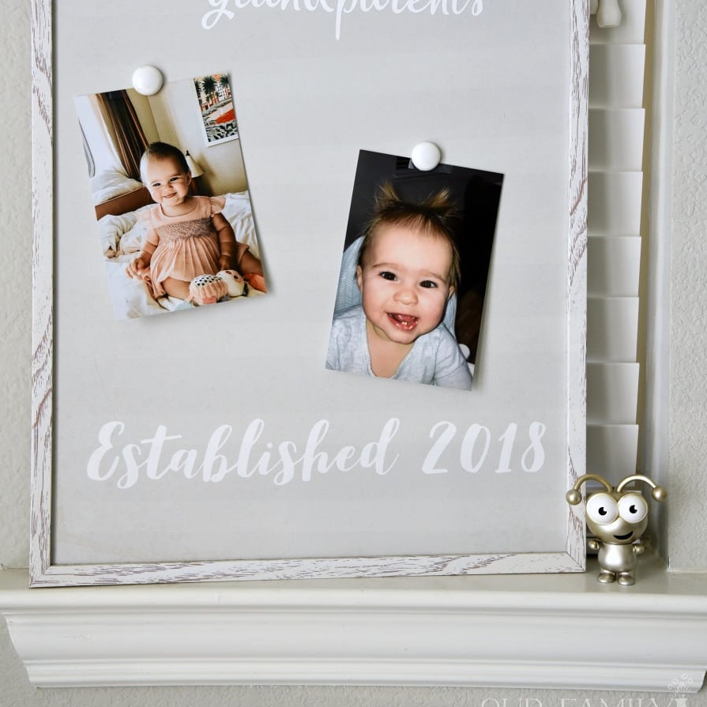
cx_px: 355
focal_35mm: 64
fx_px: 1479
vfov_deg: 26.7
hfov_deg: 26.9
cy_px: 231
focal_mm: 50
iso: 400
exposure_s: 1/125
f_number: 5.6
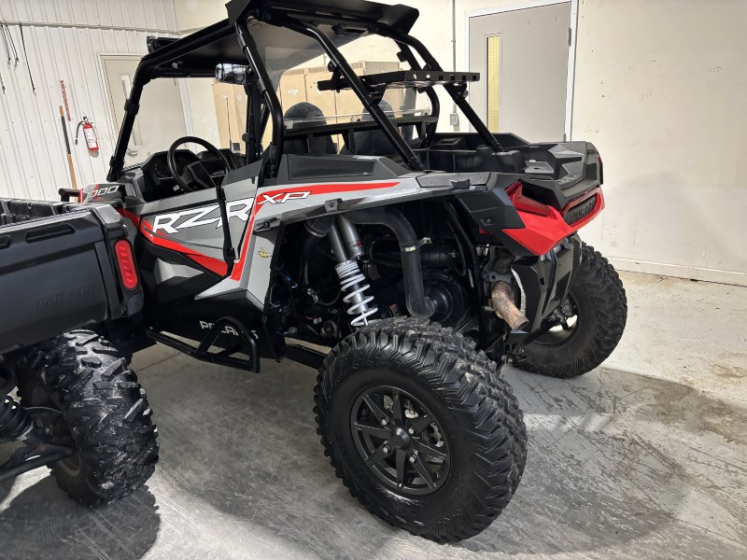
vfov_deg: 53.1
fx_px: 561
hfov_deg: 67.3
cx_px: 374
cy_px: 280
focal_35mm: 26
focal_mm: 5.96
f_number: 1.6
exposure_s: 1/60
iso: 500
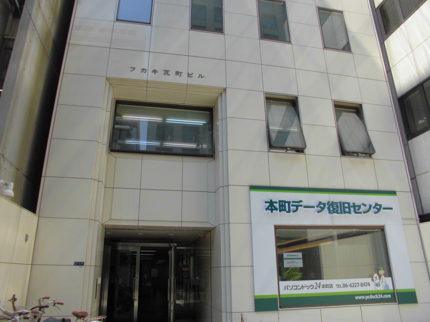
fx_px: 323
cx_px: 215
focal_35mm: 26
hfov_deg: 67.3
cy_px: 161
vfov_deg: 53.1
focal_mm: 4.6
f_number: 3.5
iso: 100
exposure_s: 1/400
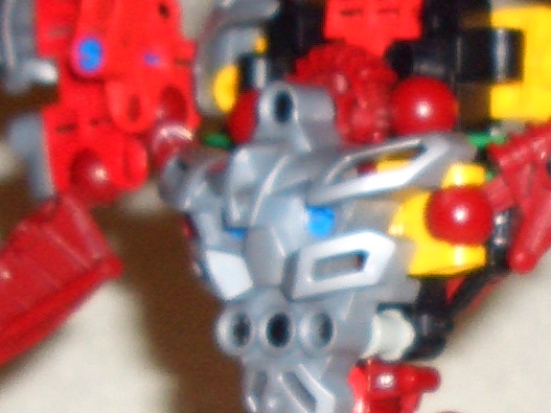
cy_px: 508
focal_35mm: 170
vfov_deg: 8.6
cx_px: 378
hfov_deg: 11.6
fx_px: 2705
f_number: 2.6
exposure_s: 1/60
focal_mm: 5.8
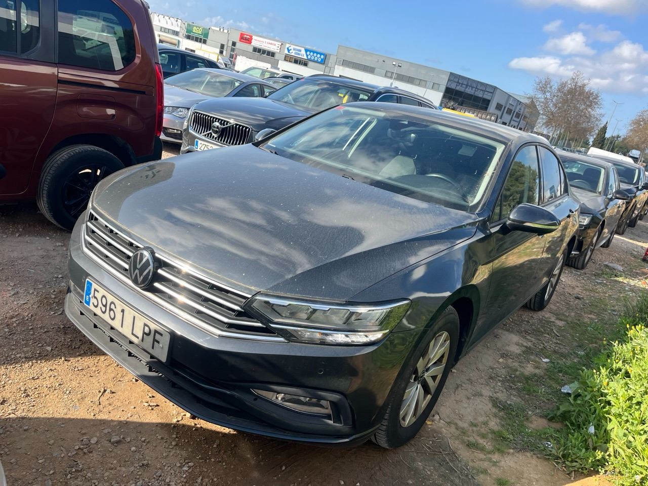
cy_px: 243
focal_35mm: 26
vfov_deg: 53.1
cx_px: 324
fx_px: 487
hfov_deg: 67.3
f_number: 1.6
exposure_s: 1/1600
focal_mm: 5.1
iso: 50
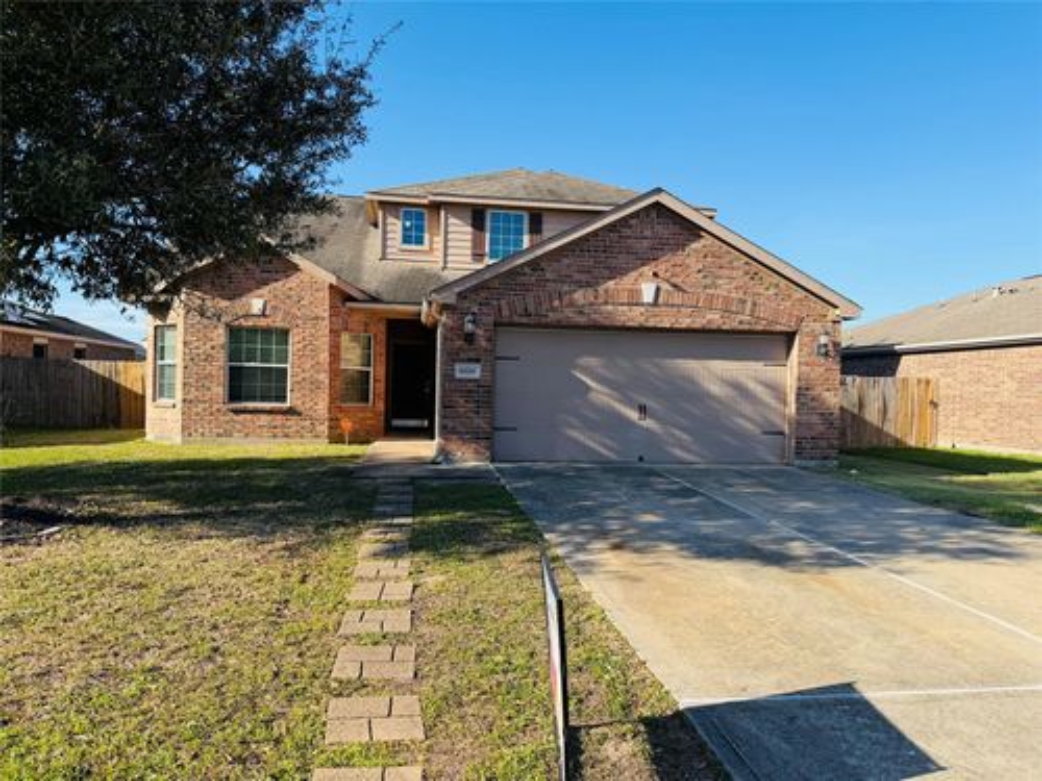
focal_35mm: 24
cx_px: 521
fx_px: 722
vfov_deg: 56.8
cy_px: 390
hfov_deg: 71.6
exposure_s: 1/2703
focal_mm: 6.76
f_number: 1.78
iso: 80
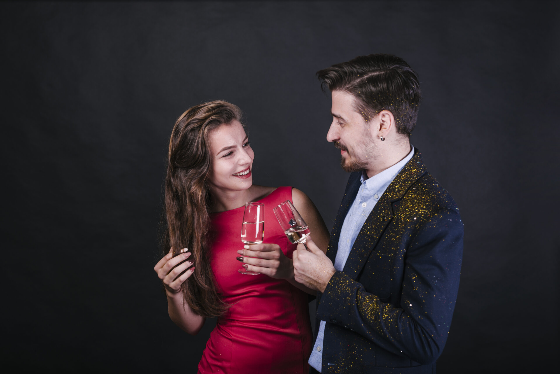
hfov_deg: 39.6
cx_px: 280
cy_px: 187
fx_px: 778
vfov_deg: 27.0
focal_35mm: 50
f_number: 4
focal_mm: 50
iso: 100
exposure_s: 1/160
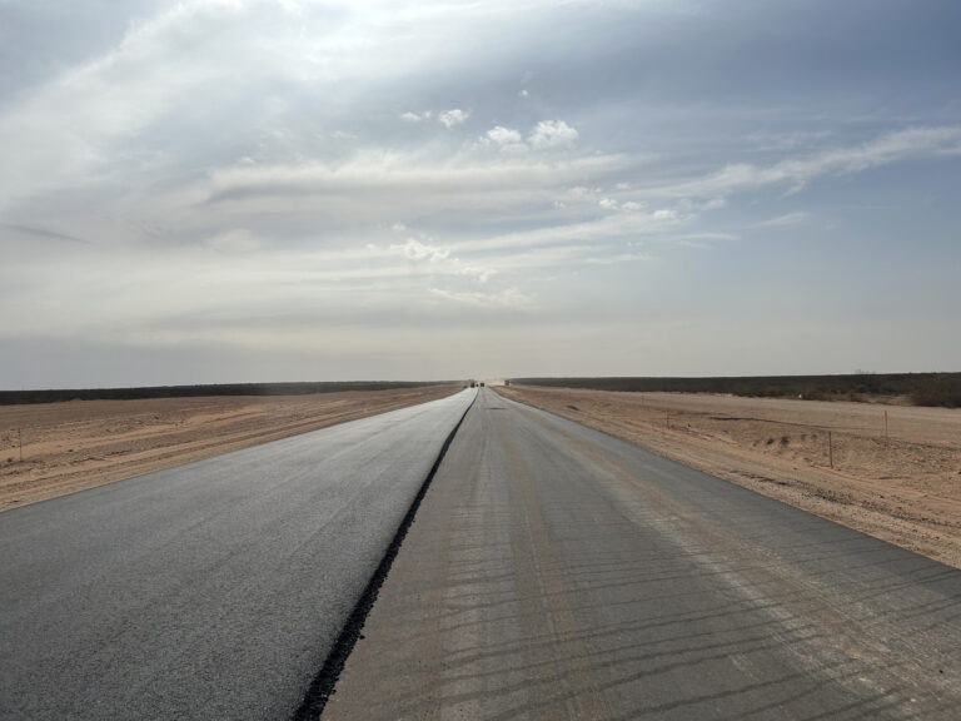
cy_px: 360
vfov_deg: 53.1
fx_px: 722
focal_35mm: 26
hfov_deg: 67.3
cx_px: 480
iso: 40
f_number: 1.5
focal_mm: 5.7
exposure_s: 1/16393
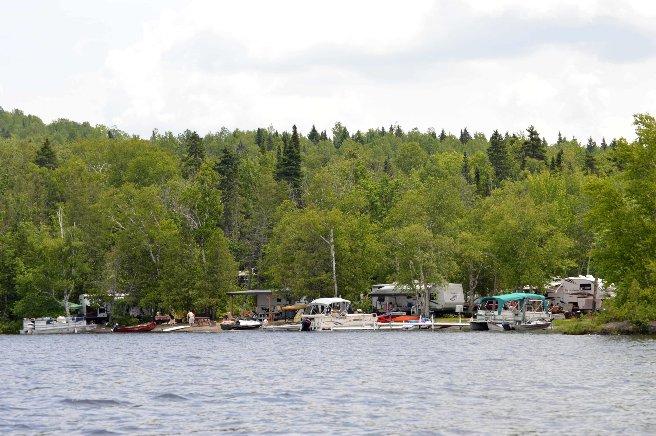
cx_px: 328
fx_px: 1802
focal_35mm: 99
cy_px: 218
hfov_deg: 20.6
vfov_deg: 13.8
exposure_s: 1/200
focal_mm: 66
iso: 100
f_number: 9
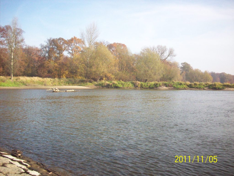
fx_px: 250
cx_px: 117
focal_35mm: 37
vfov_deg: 38.7
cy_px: 88
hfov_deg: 50.1
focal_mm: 6.2
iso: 200
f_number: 2.8
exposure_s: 1/1340
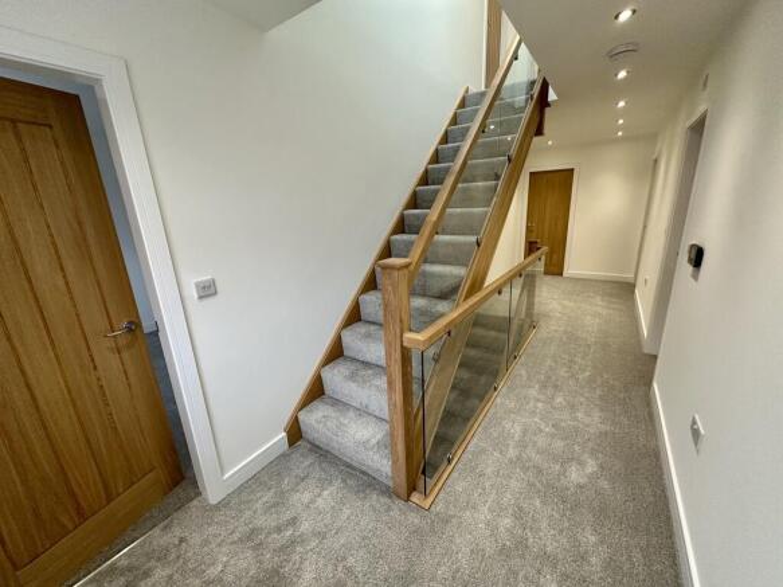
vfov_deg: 85.7
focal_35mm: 14
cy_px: 294
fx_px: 317
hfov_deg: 102.1
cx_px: 392
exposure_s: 1/100
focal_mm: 2.22
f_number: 2.2
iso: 200
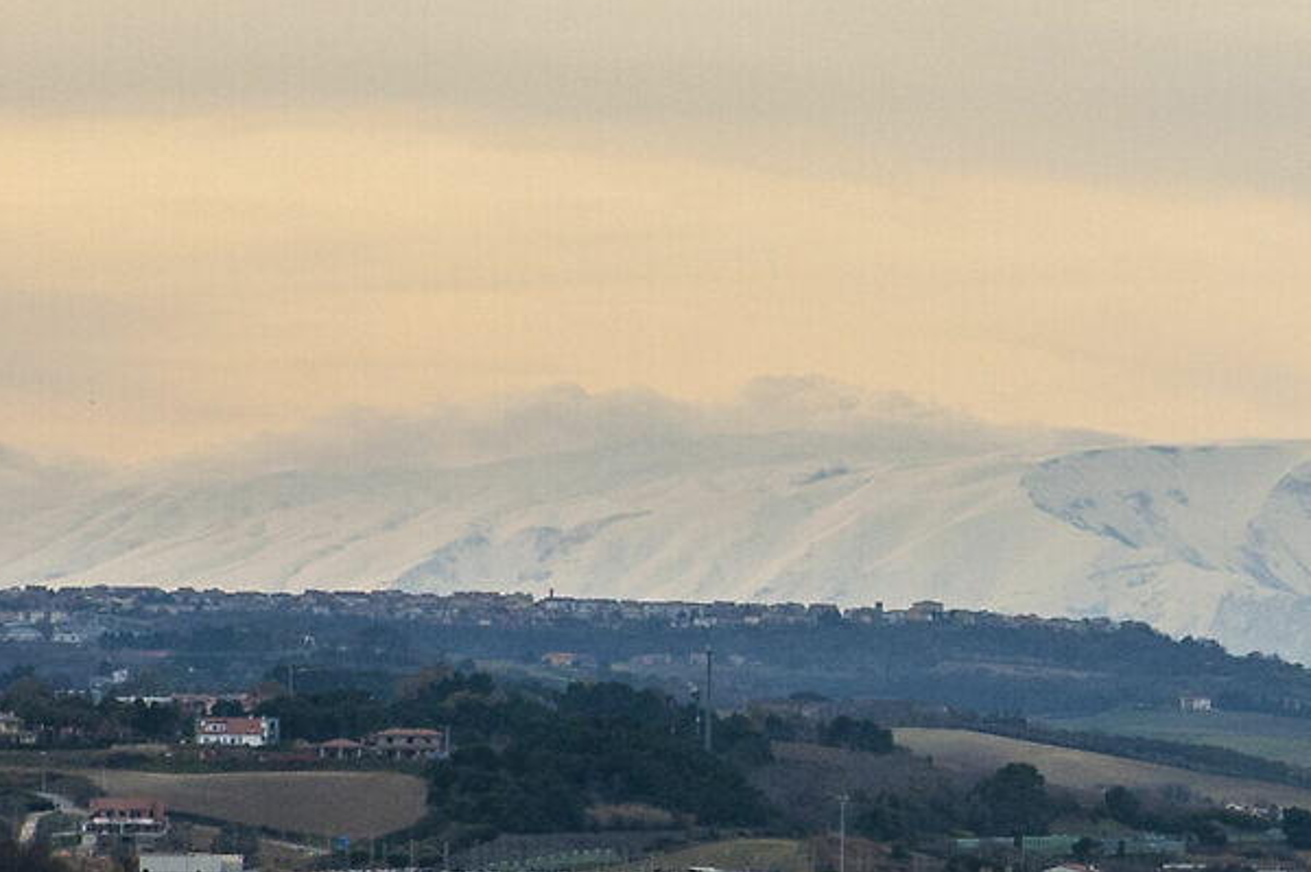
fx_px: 14554
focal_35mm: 400
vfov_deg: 3.4
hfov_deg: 5.1
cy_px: 486
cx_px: 1923
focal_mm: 100
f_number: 7.1
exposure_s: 1/2000
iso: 500
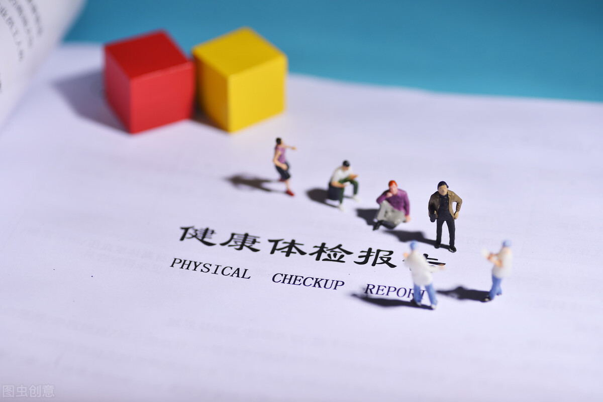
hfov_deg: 22.6
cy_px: 201
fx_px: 1508
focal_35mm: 90
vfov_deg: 15.2
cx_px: 302
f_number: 5.6
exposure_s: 1/200
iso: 100
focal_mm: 90
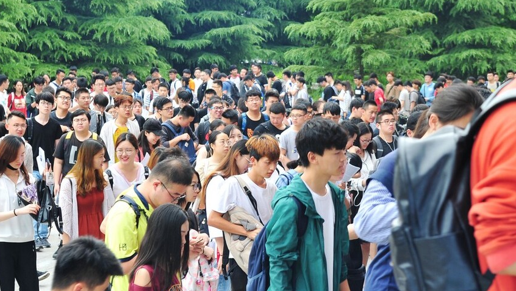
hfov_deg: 21.8
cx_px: 233
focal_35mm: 98
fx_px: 1341
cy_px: 149
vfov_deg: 12.4
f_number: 9
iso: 320
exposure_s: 1/125
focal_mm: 66
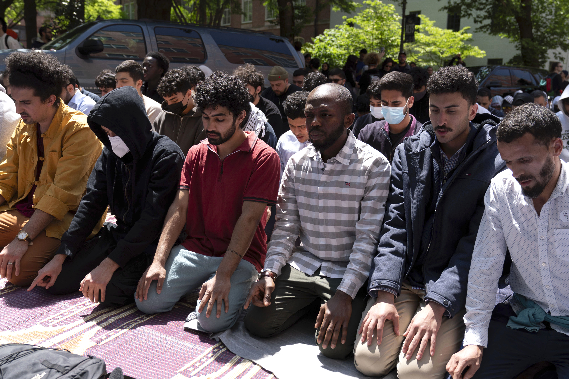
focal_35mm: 37
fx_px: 585
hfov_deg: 51.8
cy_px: 198
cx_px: 313
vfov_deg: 35.9
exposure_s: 1/400
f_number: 5
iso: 100
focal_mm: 33
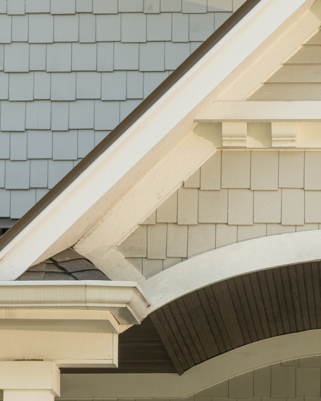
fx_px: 2293
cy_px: 470
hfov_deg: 7.9
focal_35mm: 193
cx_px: 360
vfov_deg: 9.9
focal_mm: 45
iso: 125
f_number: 8
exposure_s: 1/100
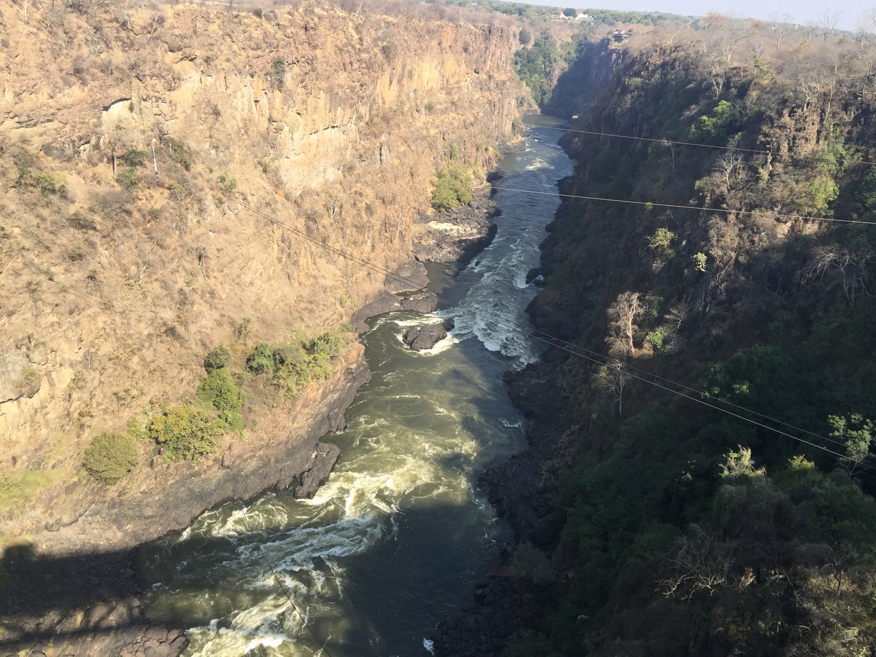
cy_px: 328
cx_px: 438
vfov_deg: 48.2
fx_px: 734
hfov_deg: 61.7
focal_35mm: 29
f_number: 2.2
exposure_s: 1/719
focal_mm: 4.15
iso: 32
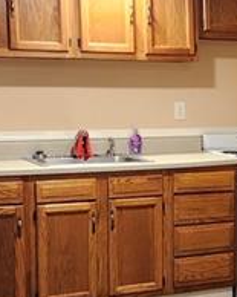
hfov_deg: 16.1
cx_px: 333
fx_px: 781
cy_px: 184
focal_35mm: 89
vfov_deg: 21.5
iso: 500
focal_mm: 5.54
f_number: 1.8
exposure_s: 1/60
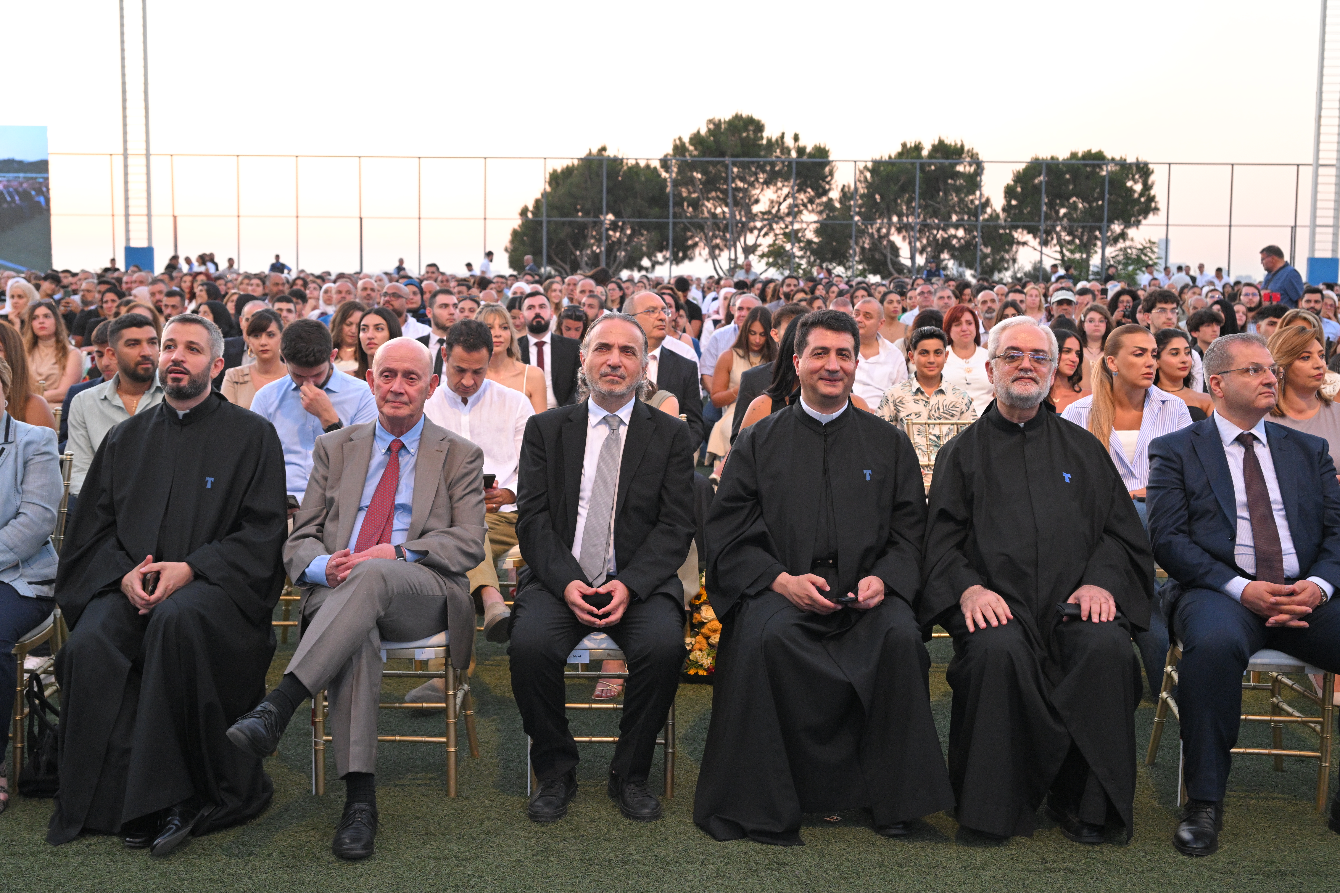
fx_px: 1638
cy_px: 446
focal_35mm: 44
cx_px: 670
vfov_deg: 30.5
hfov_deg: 44.5
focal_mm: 44
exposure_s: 1/200
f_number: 5.6
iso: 3200
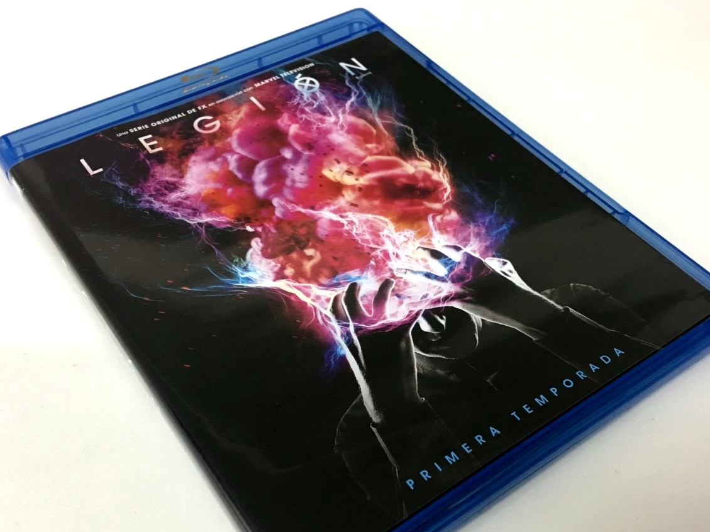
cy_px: 330
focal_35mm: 37
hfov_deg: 50.1
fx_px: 759
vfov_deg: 38.4
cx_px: 372
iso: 80
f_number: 2.2
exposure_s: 1/17
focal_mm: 4.15
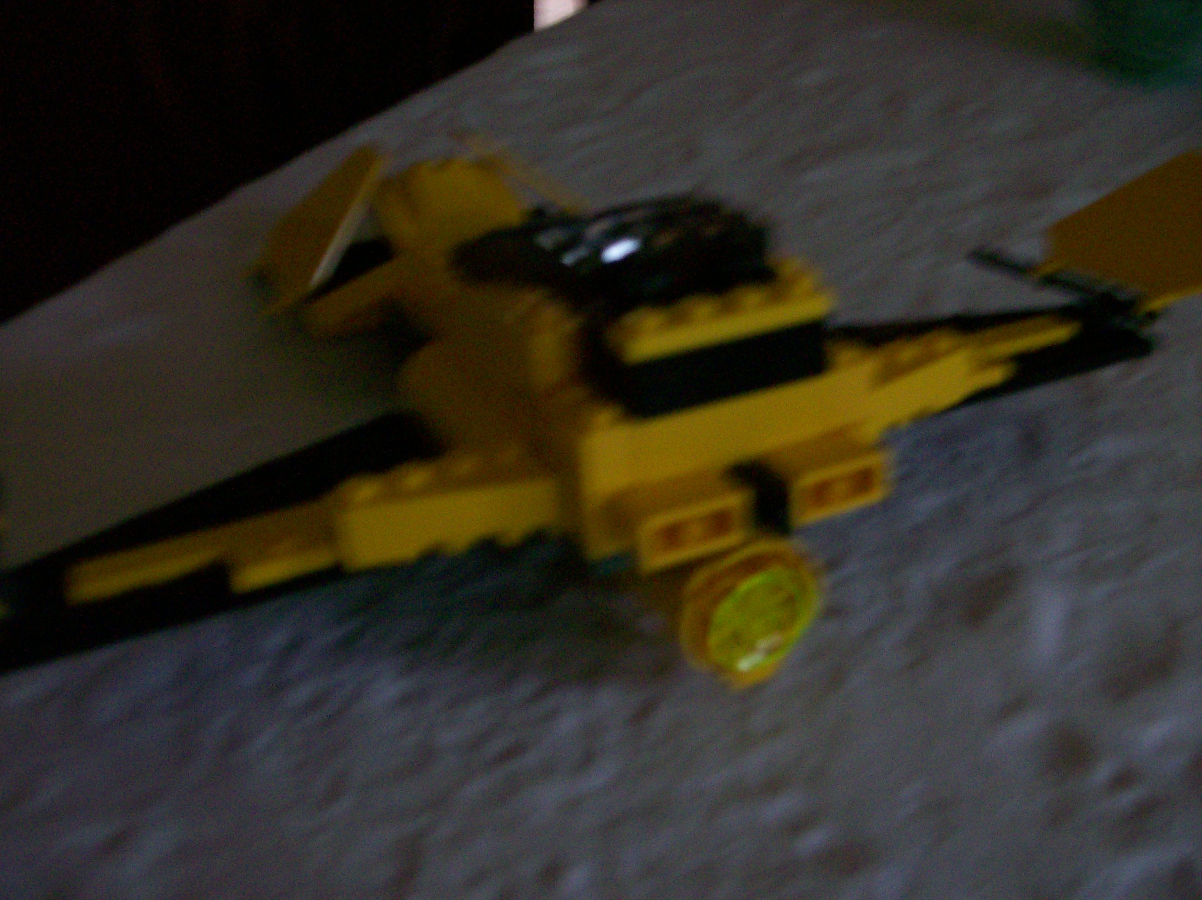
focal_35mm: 36
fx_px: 1249
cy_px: 450
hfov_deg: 51.4
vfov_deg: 39.6
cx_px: 601
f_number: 2.7
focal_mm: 6
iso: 160
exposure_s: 1/8
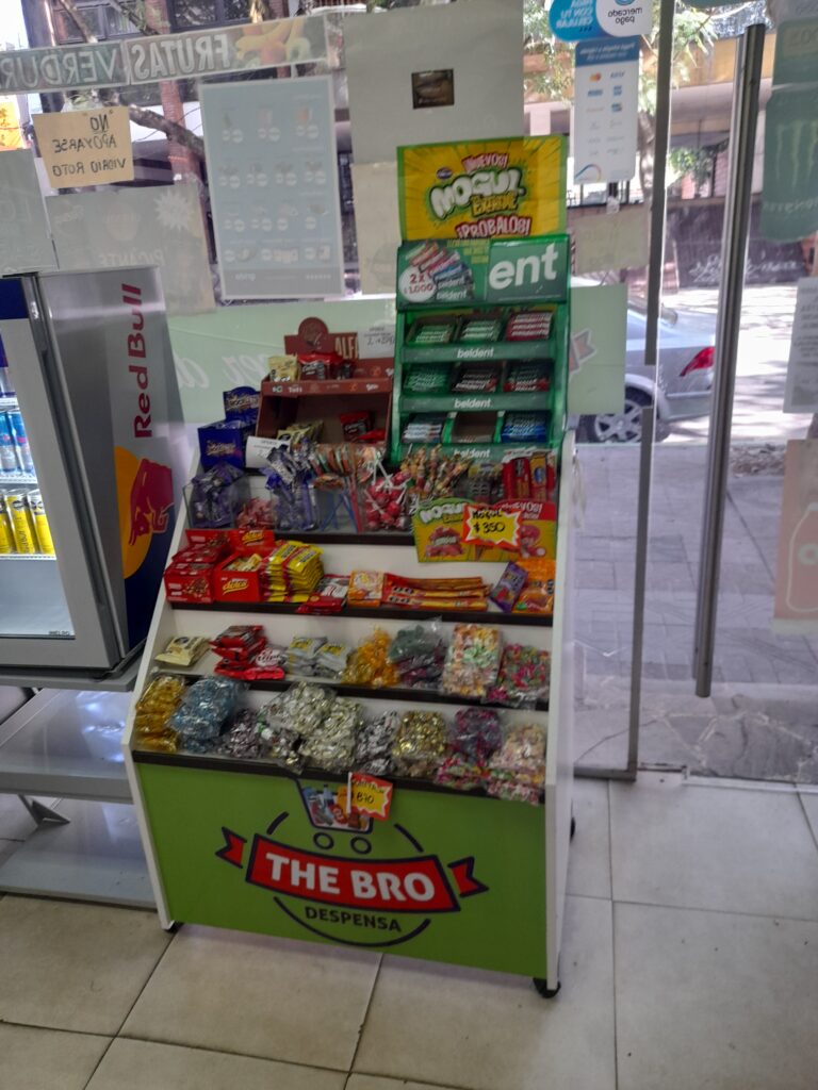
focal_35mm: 25
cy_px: 545
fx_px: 788
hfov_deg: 54.9
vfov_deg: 69.4
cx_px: 409
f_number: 2
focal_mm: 4.6
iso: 160
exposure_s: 1/50
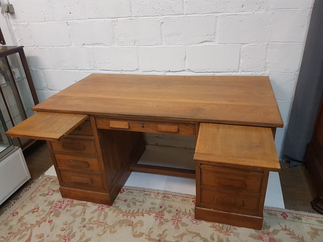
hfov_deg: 67.3
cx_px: 162
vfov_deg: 53.1
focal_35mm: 26
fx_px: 243
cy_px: 121
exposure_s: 1/33
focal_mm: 4.2
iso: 160
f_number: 1.7
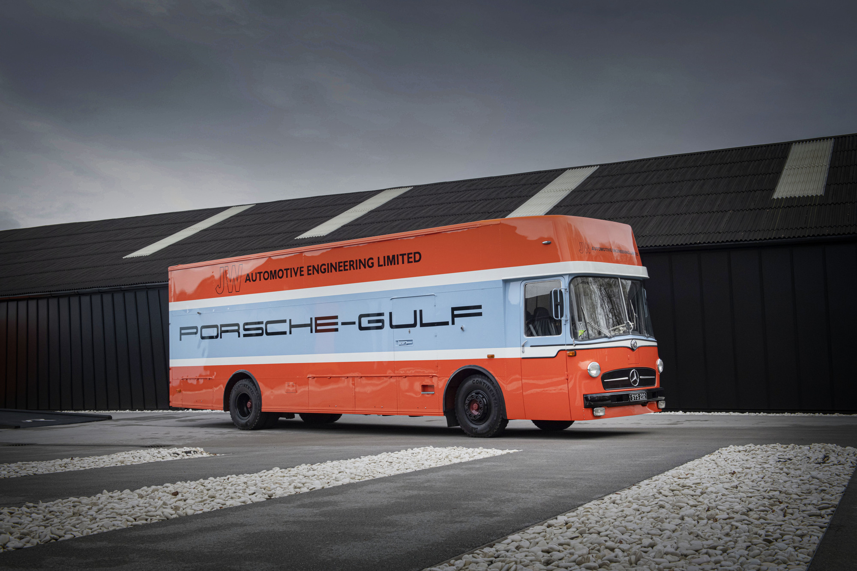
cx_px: 428
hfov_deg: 48.5
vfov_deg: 33.4
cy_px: 286
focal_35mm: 40
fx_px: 952
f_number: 8
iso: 1000
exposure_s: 1/100
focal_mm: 40
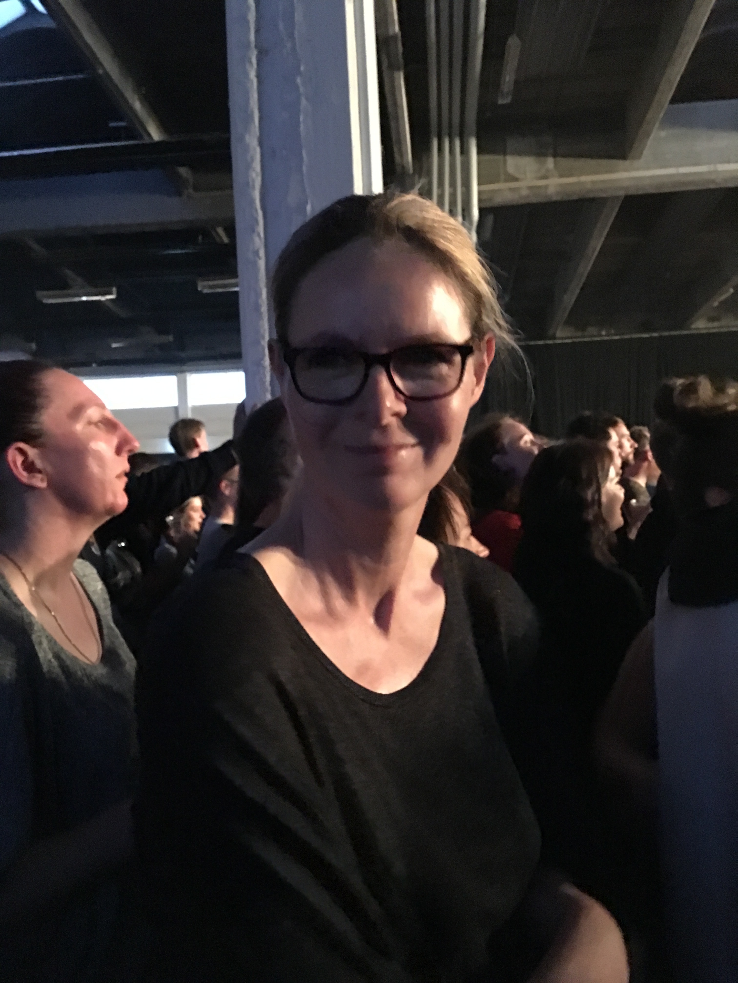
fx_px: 824
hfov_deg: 48.2
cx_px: 369
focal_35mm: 29
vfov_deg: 61.7
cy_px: 492
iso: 400
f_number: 2.2
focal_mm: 4.15
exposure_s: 1/4
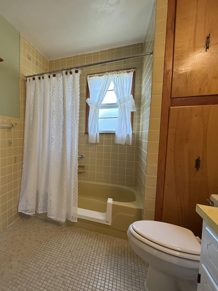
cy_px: 144
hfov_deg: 64.4
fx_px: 160
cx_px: 53
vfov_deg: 84.7
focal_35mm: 19
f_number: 2.2
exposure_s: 1/120
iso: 250
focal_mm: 2.22
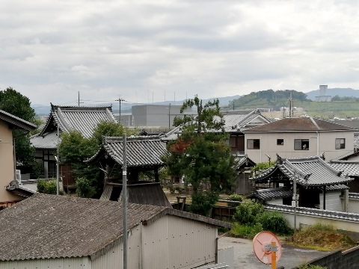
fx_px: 436
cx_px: 180
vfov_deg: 34.3
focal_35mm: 42
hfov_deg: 44.8
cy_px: 134
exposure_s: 1/1692
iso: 50
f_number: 1.8
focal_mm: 3.62
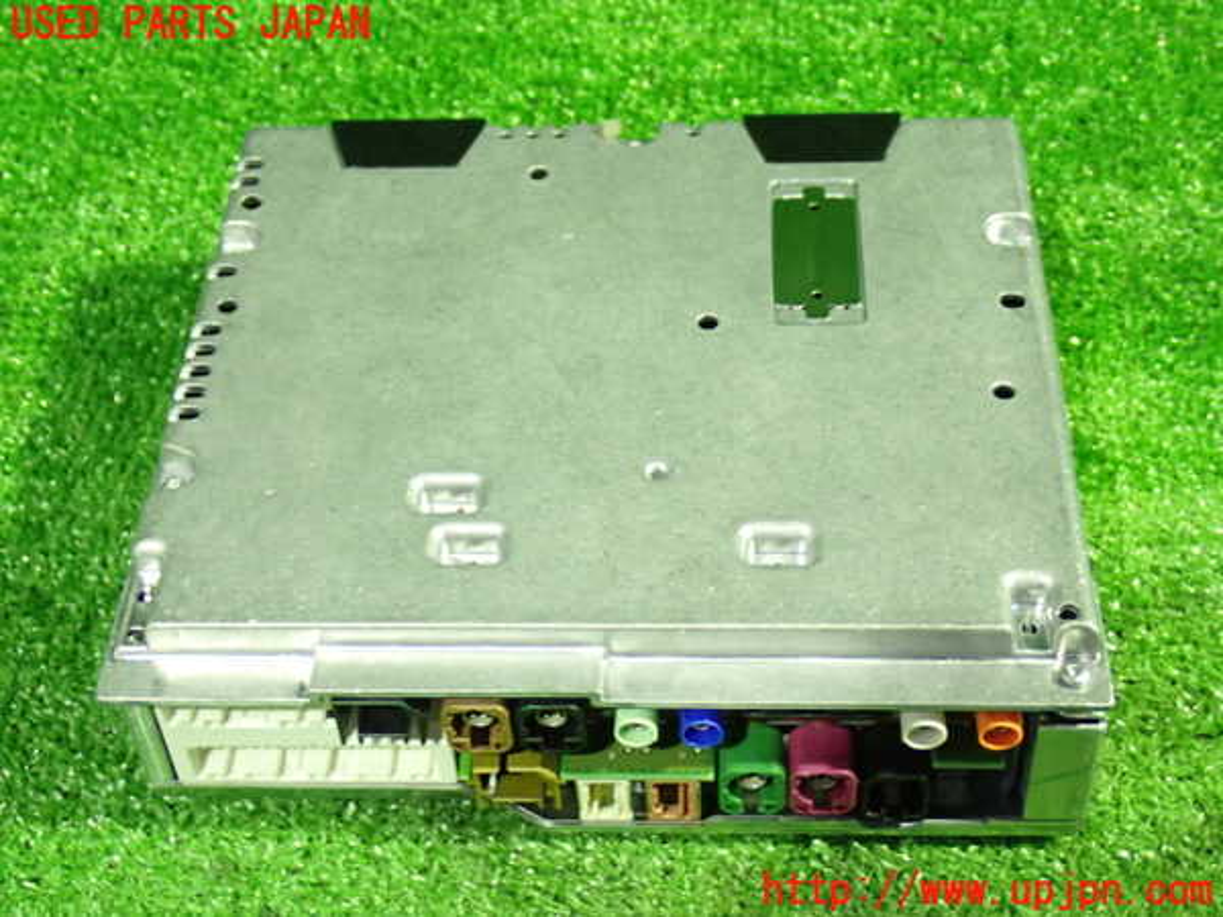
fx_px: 1908
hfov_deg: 35.5
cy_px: 458
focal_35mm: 54
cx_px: 612
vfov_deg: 27.0
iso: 1000
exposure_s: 1/13
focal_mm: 9.65
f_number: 3.3
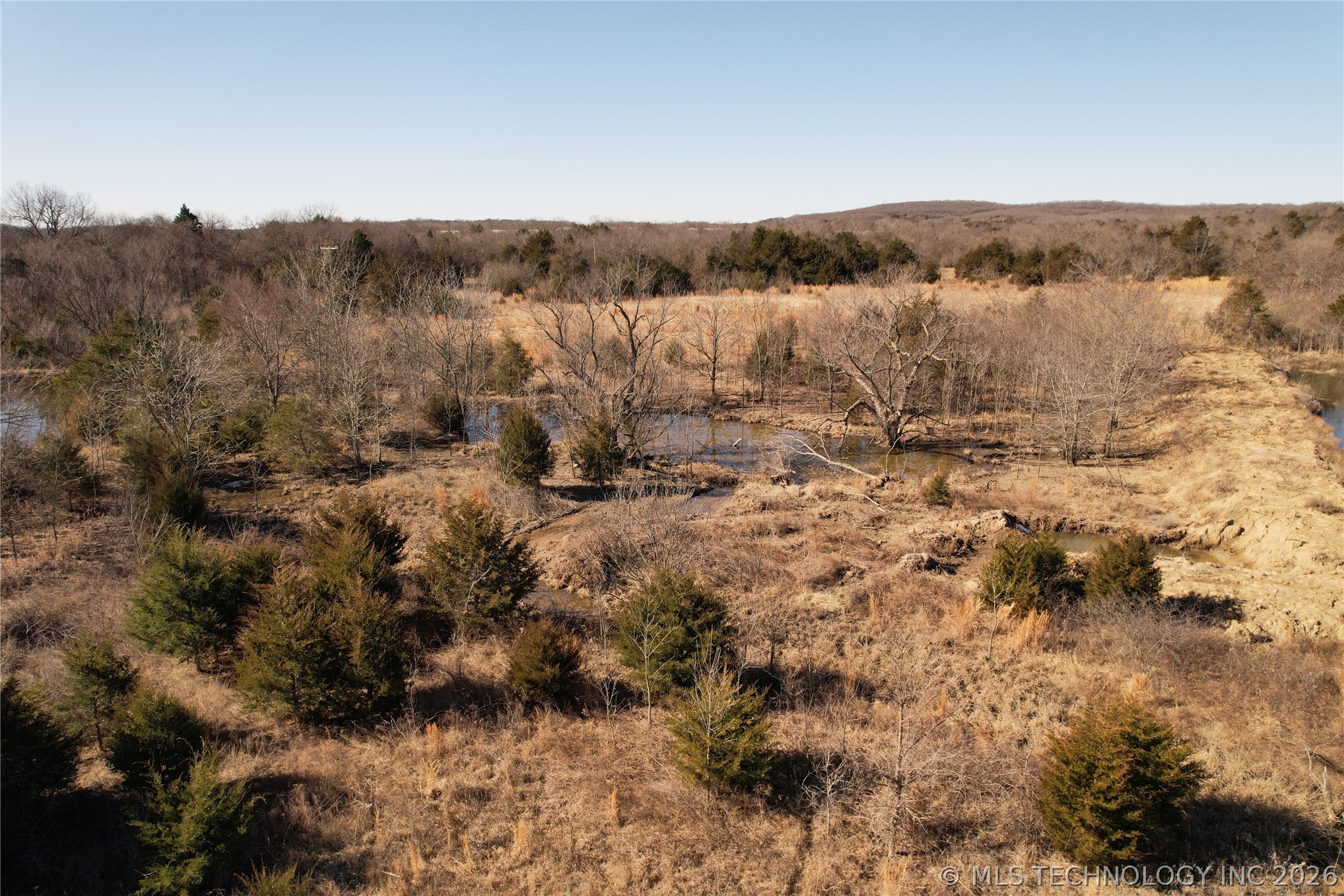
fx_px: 821
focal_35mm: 22
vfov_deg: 57.2
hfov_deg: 78.6
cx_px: 672
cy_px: 448
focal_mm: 8.38
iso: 150
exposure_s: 1/1600
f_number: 2.8
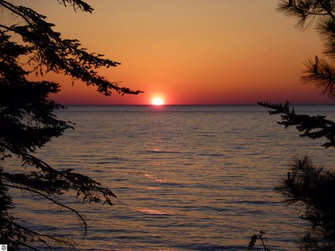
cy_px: 126
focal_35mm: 112
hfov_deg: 17.6
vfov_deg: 13.2
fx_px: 1084
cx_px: 168
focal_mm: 20.2
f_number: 5.3
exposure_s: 1/200
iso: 80
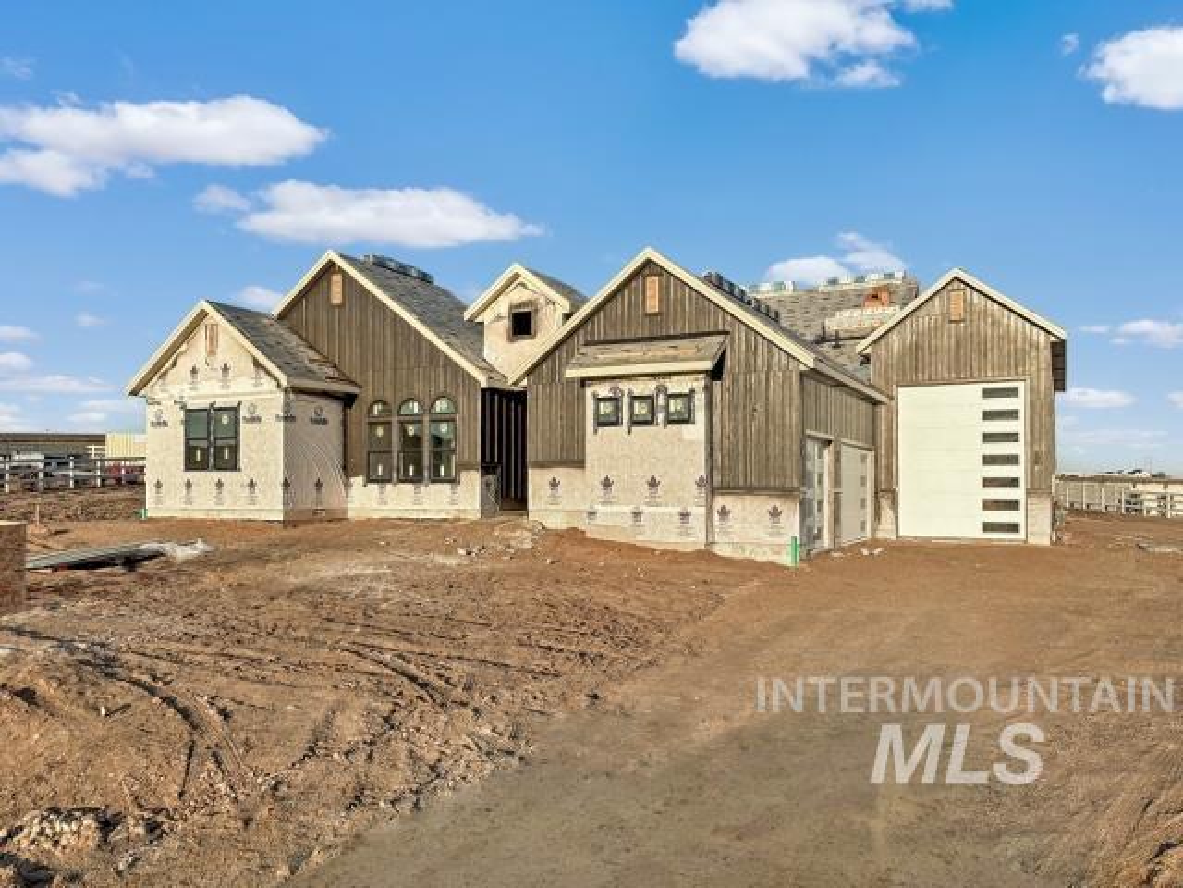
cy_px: 444
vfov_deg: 53.1
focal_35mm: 26
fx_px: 889
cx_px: 592
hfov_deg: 67.3
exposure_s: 1/3000
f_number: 1.6
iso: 50
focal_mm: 5.96
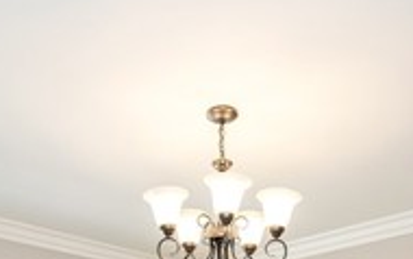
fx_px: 541
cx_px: 196
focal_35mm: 48
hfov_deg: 41.8
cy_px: 410
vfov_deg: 21.5
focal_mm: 14
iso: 800
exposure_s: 1/125
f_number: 5.6
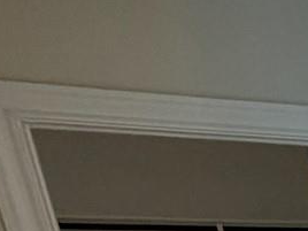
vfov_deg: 10.8
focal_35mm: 107
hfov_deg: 11.0
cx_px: 942
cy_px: 623
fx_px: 952
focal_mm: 2.22
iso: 160
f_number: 2.2
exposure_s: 1/120
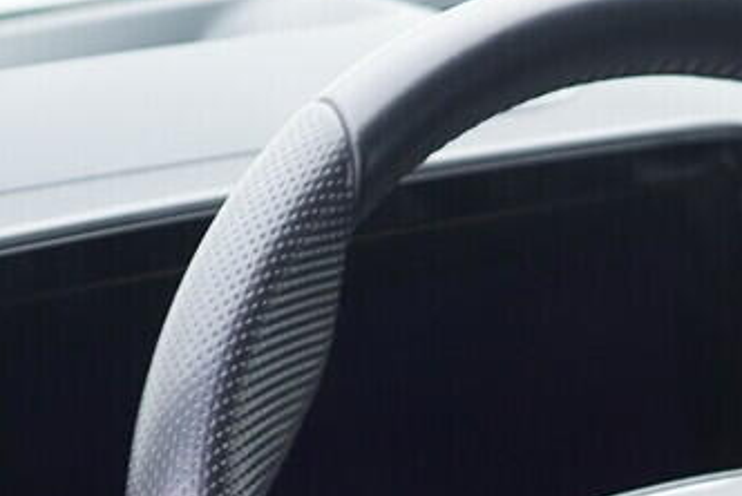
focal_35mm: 156
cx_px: 820
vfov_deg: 8.6
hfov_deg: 12.9
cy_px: 753
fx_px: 3218
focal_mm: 24
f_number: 2.8
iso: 320
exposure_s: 1/40
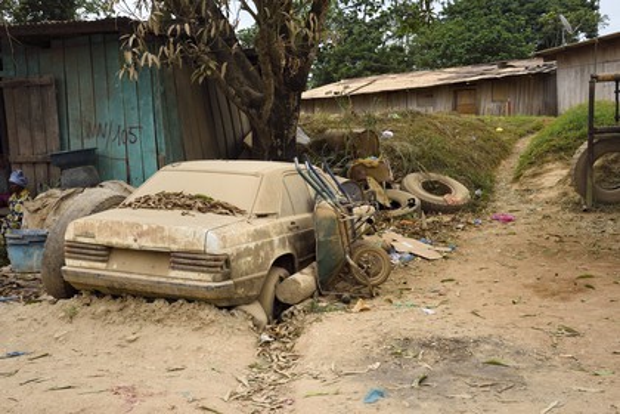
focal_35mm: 38
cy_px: 207
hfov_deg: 50.7
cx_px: 310
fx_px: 654
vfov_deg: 35.1
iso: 400
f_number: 7.1
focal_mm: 38
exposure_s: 1/640
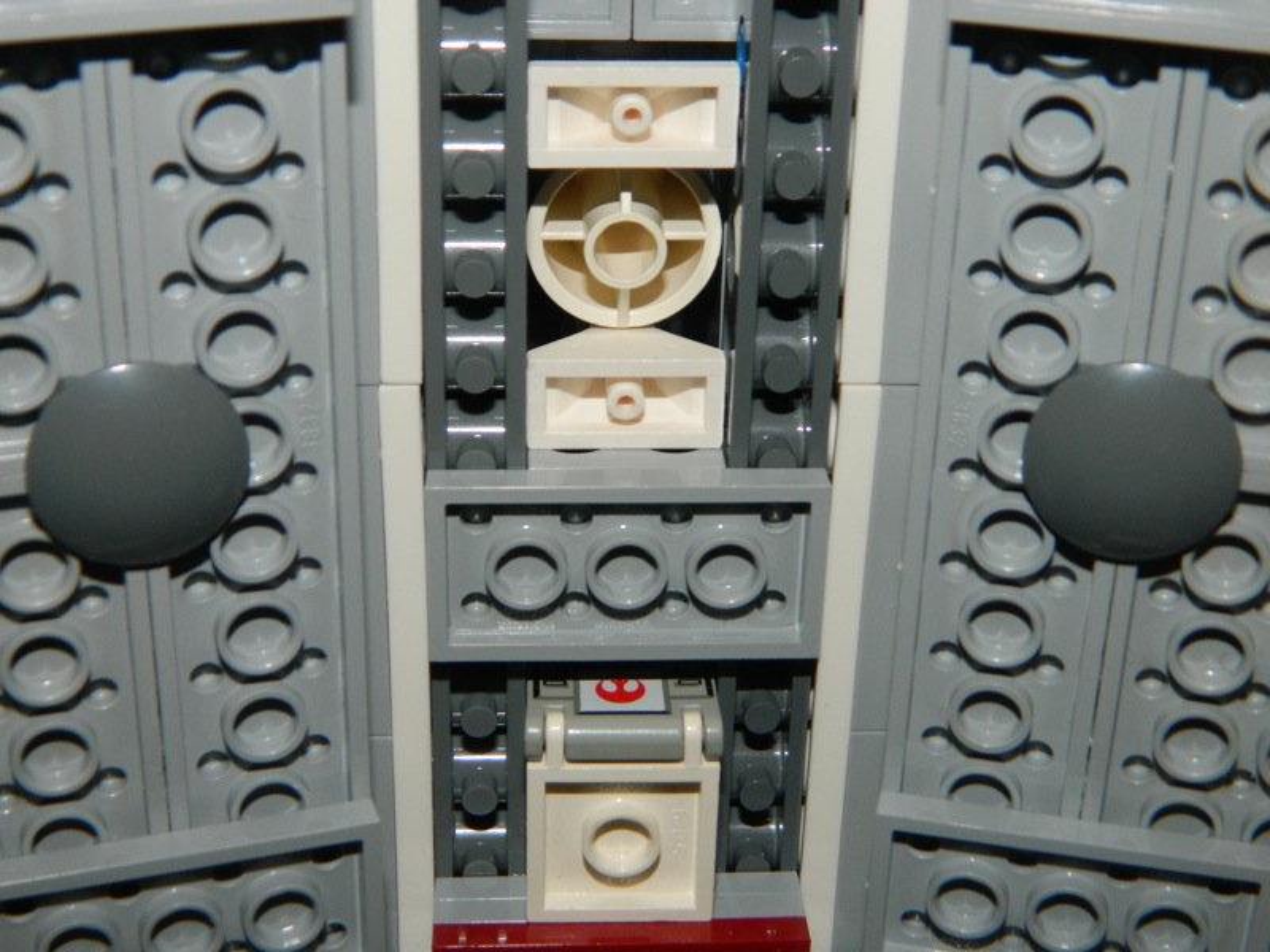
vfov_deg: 25.7
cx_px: 635
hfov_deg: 33.8
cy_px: 476
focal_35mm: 57
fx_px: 2091
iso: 200
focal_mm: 10.2
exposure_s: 1/50
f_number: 10.7
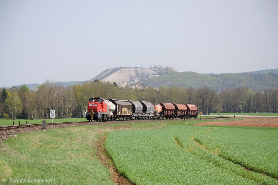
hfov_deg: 13.1
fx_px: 1215
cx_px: 139
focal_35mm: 158
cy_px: 92
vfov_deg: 8.7
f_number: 9
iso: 200
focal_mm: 105
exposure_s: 1/500
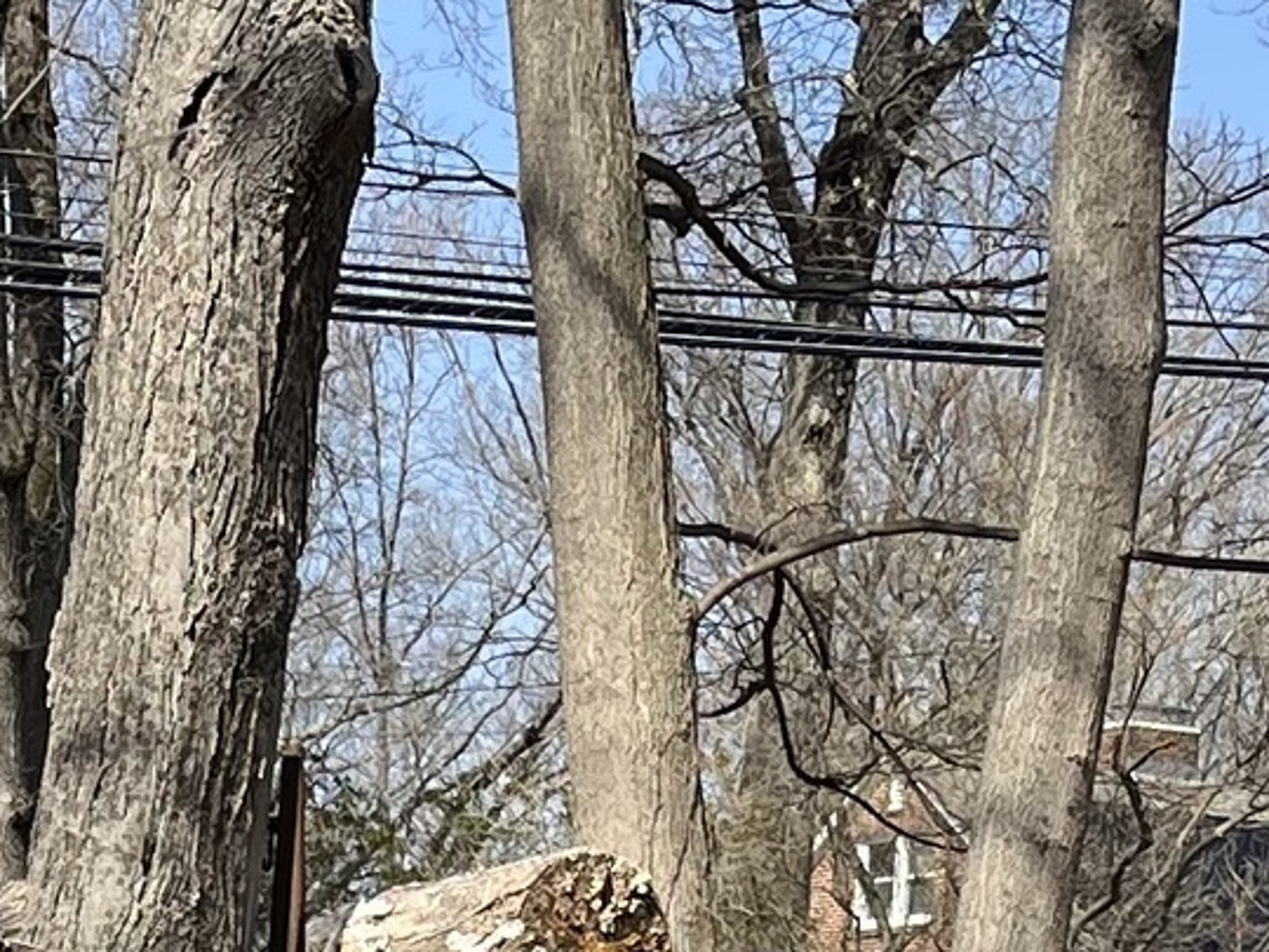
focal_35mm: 148
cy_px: 2083
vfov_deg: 9.2
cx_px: 181
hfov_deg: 13.2
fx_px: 5426
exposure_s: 1/2062
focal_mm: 5.1
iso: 50
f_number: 1.6
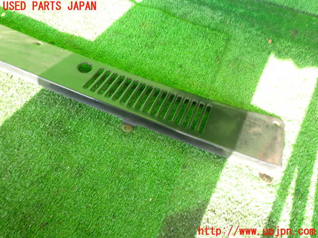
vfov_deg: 46.8
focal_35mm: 30
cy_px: 119
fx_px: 276
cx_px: 159
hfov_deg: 60.0
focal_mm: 5.4
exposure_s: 1/60
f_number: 2.3
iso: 160
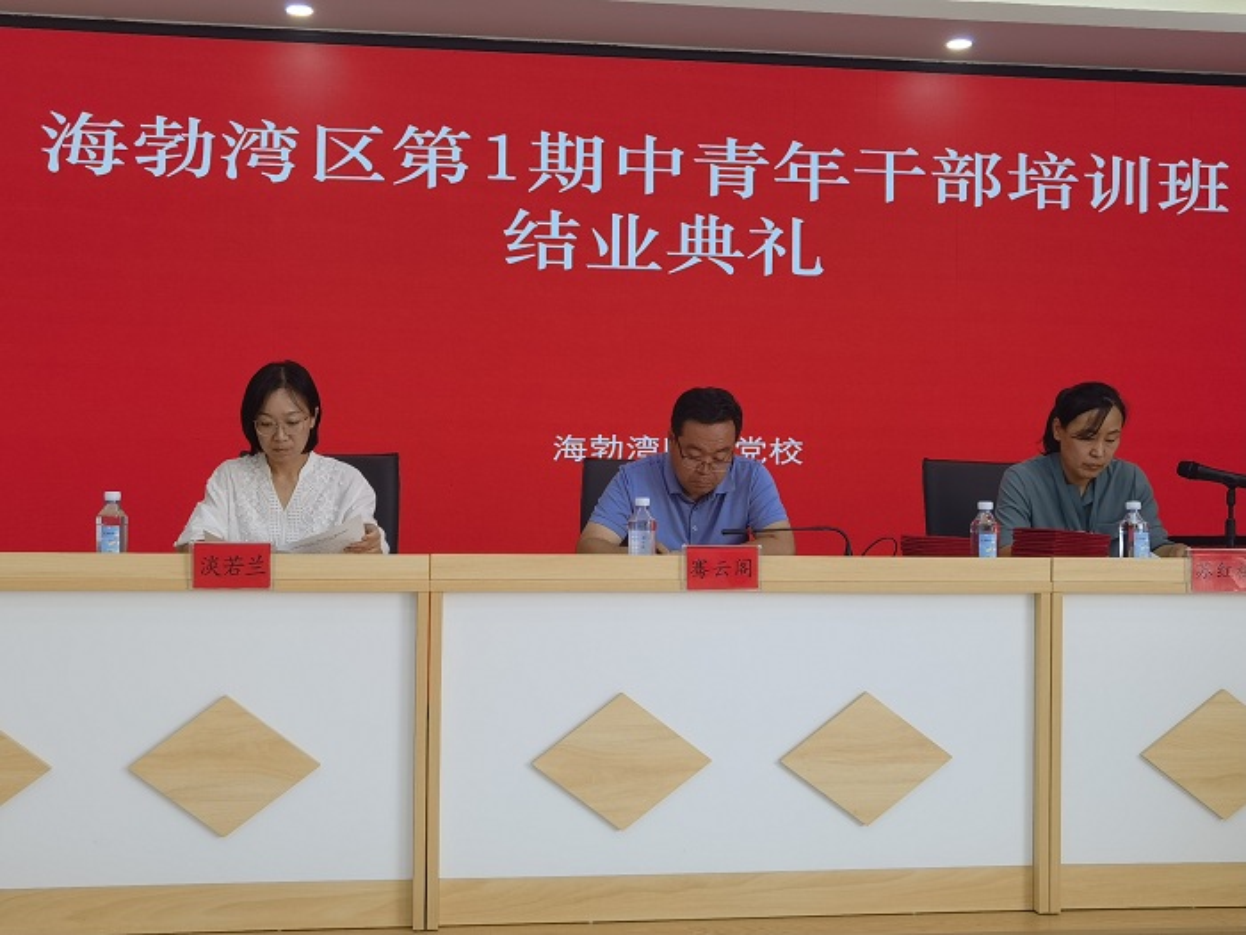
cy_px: 468
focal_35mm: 36
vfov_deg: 39.7
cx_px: 623
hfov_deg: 51.4
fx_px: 1296
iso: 50
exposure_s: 1/115
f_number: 1.9
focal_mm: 6.67
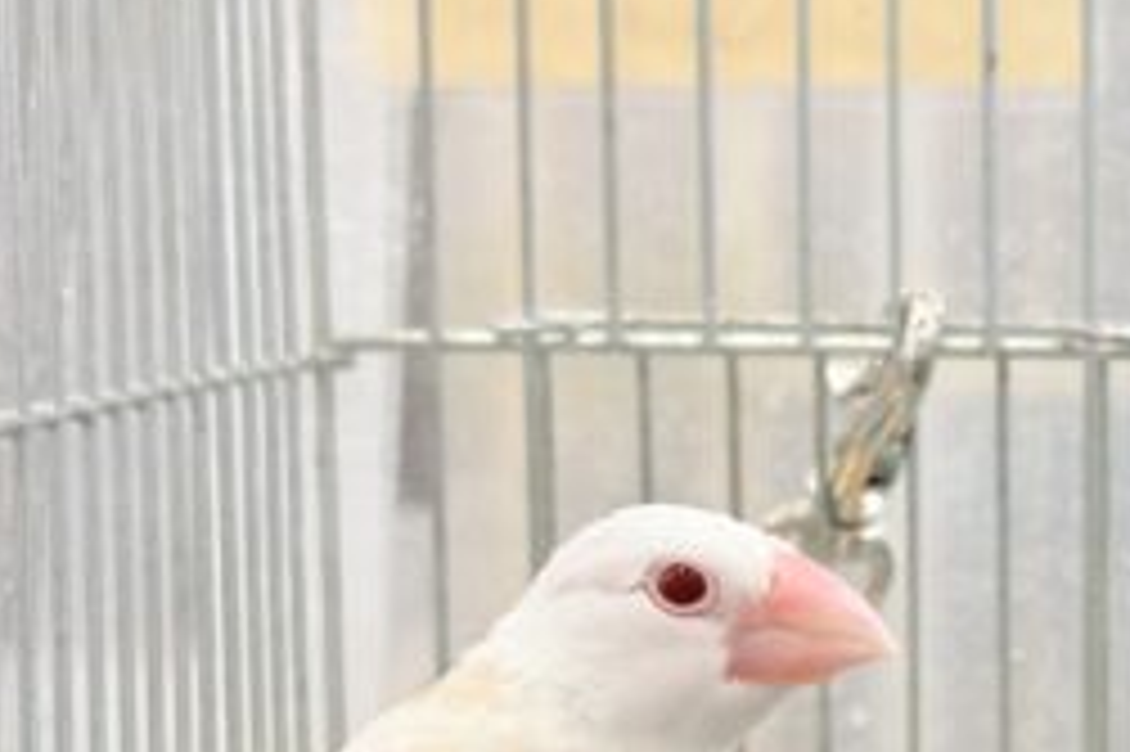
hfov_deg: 14.6
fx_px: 4329
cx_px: 1171
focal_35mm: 138
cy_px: 901
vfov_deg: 9.8
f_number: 1.6
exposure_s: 1/50
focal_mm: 5.96
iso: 64
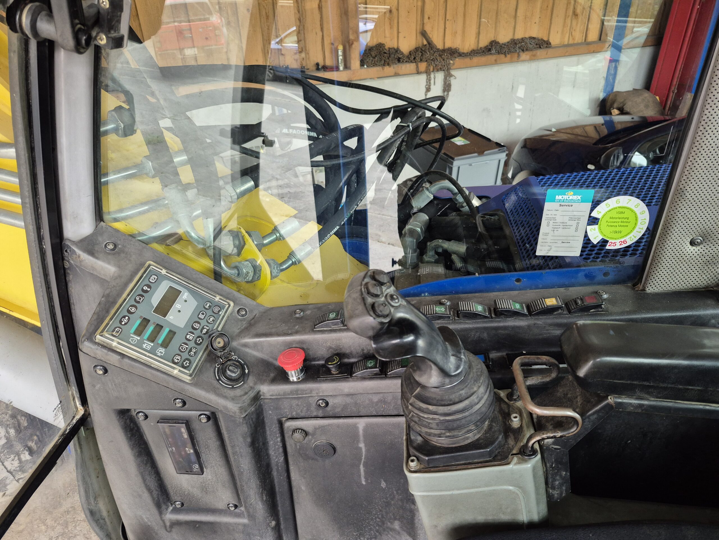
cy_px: 270
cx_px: 360
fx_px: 478
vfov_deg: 58.9
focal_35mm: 23
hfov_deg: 73.9
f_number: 1.8
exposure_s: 1/100
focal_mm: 5.4
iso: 400
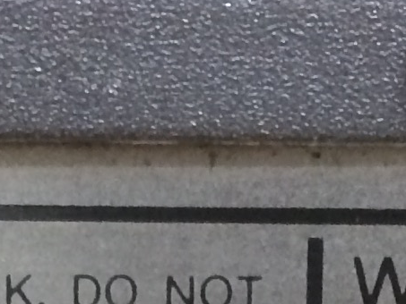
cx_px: 192
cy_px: 926
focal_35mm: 209
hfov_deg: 9.5
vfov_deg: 6.5
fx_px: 2452
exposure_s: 1/20
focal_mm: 4.15
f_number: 2.2
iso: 250
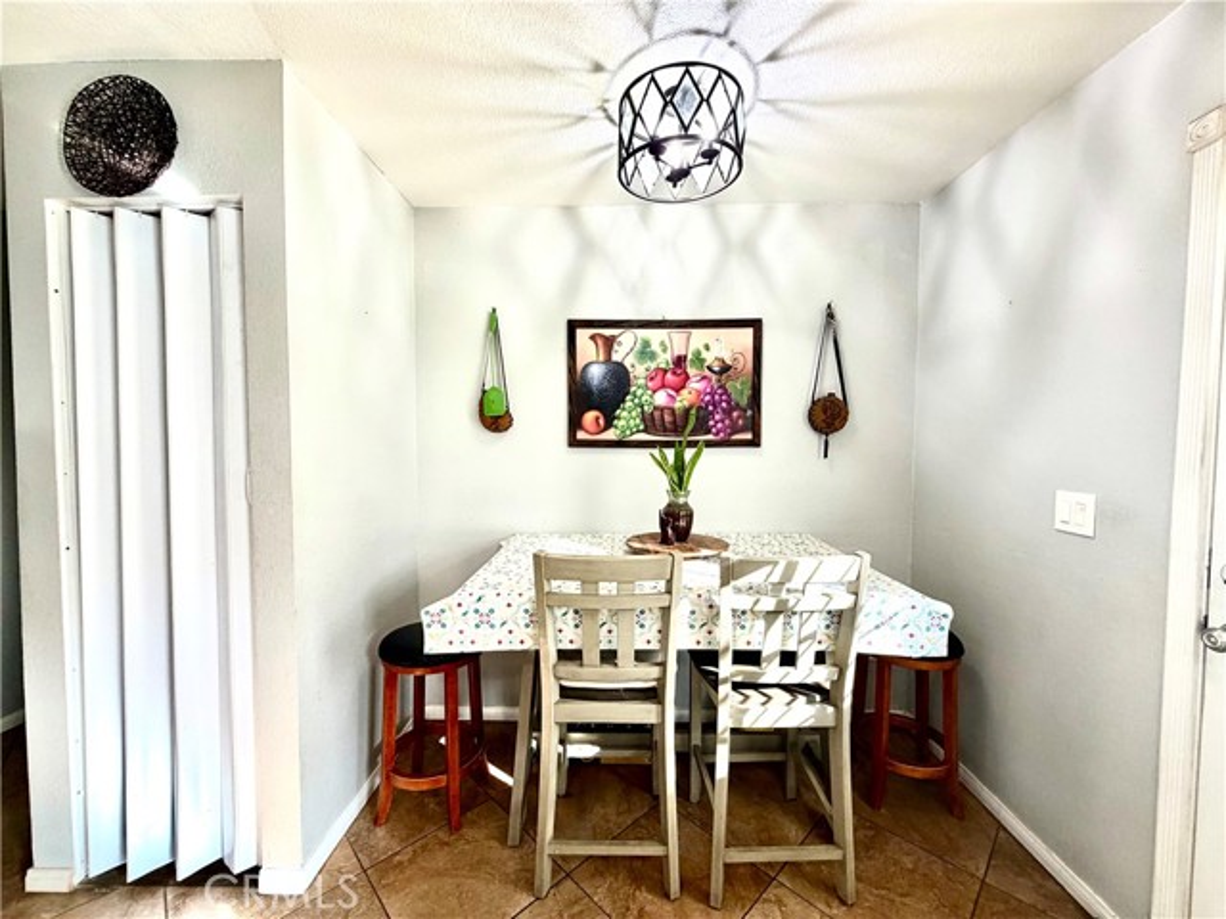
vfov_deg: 85.7
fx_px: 496
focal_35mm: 14
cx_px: 613
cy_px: 460
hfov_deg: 102.1
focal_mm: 2.22
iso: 200
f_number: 2.2
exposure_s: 1/120
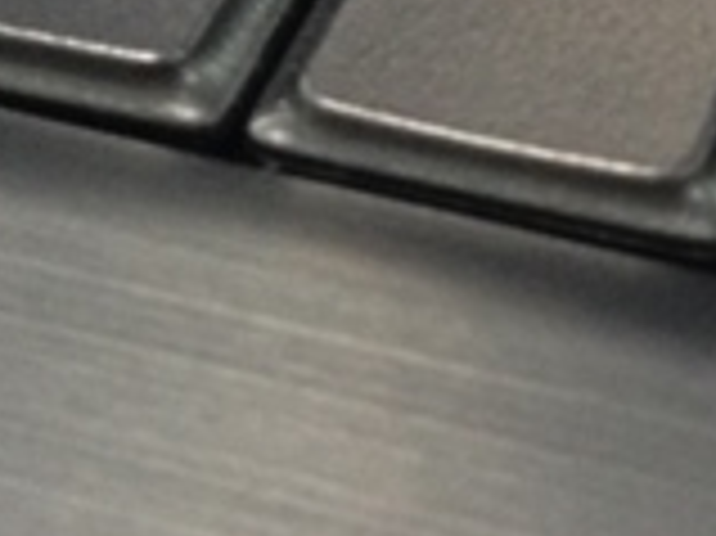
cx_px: 257
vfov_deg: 8.3
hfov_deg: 11.9
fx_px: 3431
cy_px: -658
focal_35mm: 166
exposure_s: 1/20
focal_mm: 4.12
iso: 160
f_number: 2.4
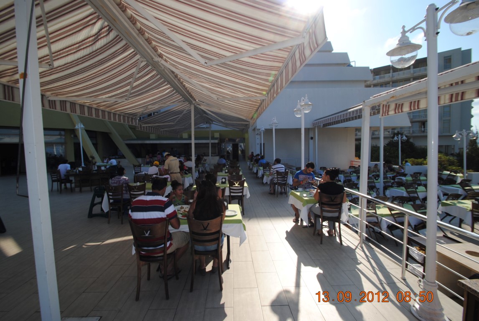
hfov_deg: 100.3
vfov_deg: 77.5
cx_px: 240
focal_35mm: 15
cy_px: 160
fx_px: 200
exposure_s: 1/200
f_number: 10
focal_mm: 10
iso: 100
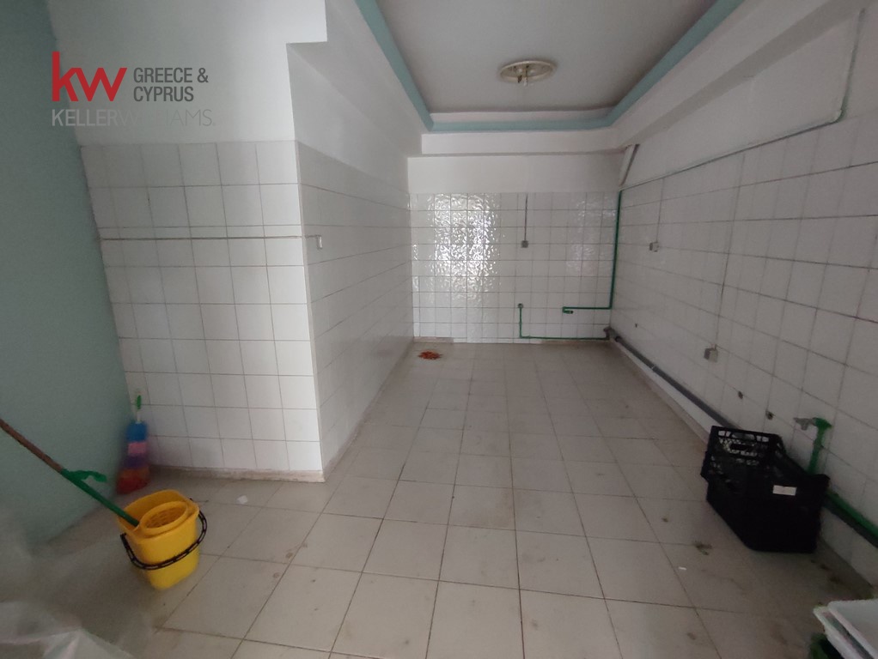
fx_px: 406
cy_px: 330
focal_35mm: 16
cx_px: 439
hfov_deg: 94.5
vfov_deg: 78.2
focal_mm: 1.65
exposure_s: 1/17
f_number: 2.2
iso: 818
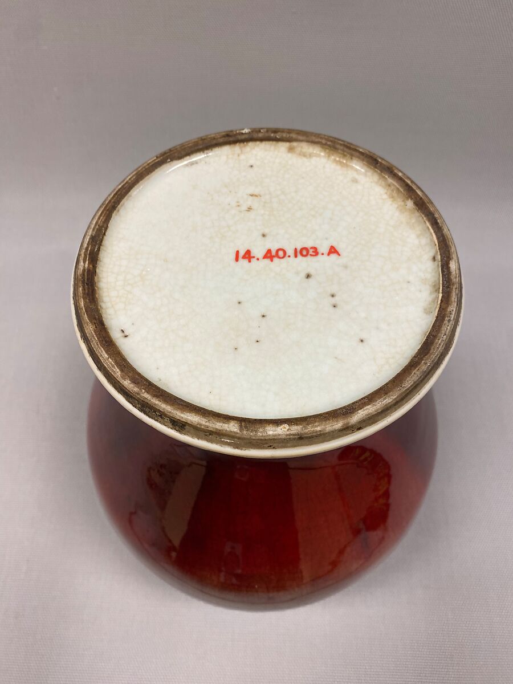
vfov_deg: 67.3
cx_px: 256
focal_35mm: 26
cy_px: 342
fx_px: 514
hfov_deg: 53.1
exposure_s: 1/60
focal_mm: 4.25
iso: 80
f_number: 1.8
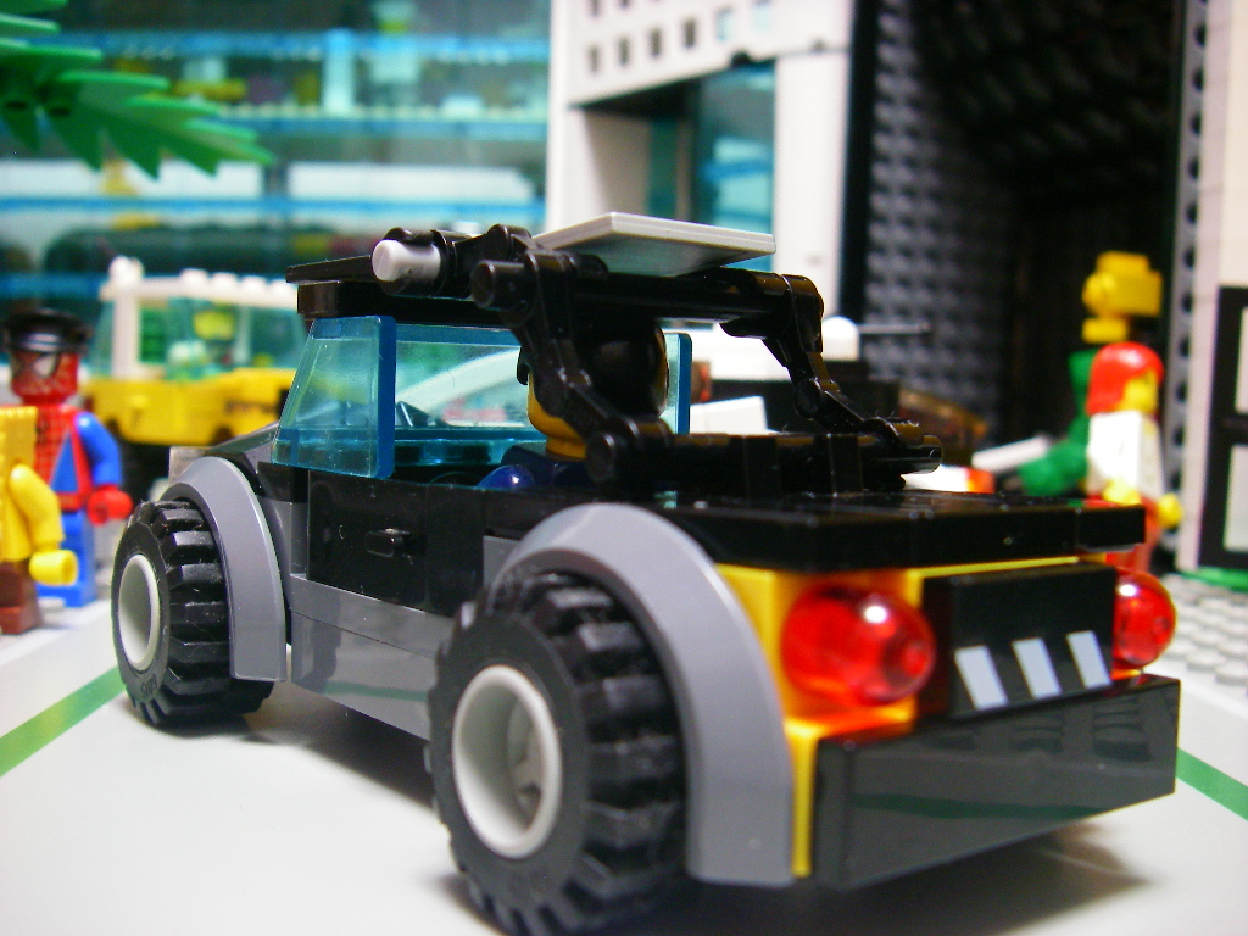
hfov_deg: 49.0
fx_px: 1370
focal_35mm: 38
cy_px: 468
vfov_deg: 37.7
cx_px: 624
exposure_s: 1/6
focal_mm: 6.3
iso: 200
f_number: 3.3
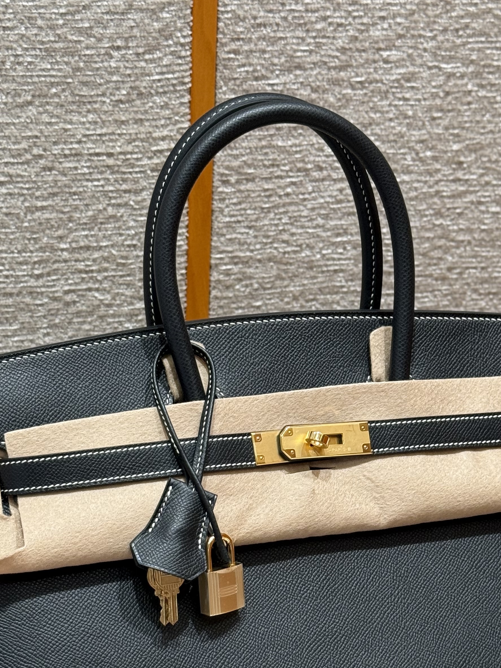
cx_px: 301
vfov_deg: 23.5
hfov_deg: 18.0
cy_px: 522
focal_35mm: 82
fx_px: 1582
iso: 100
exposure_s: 1/63
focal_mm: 6.76
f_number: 1.78
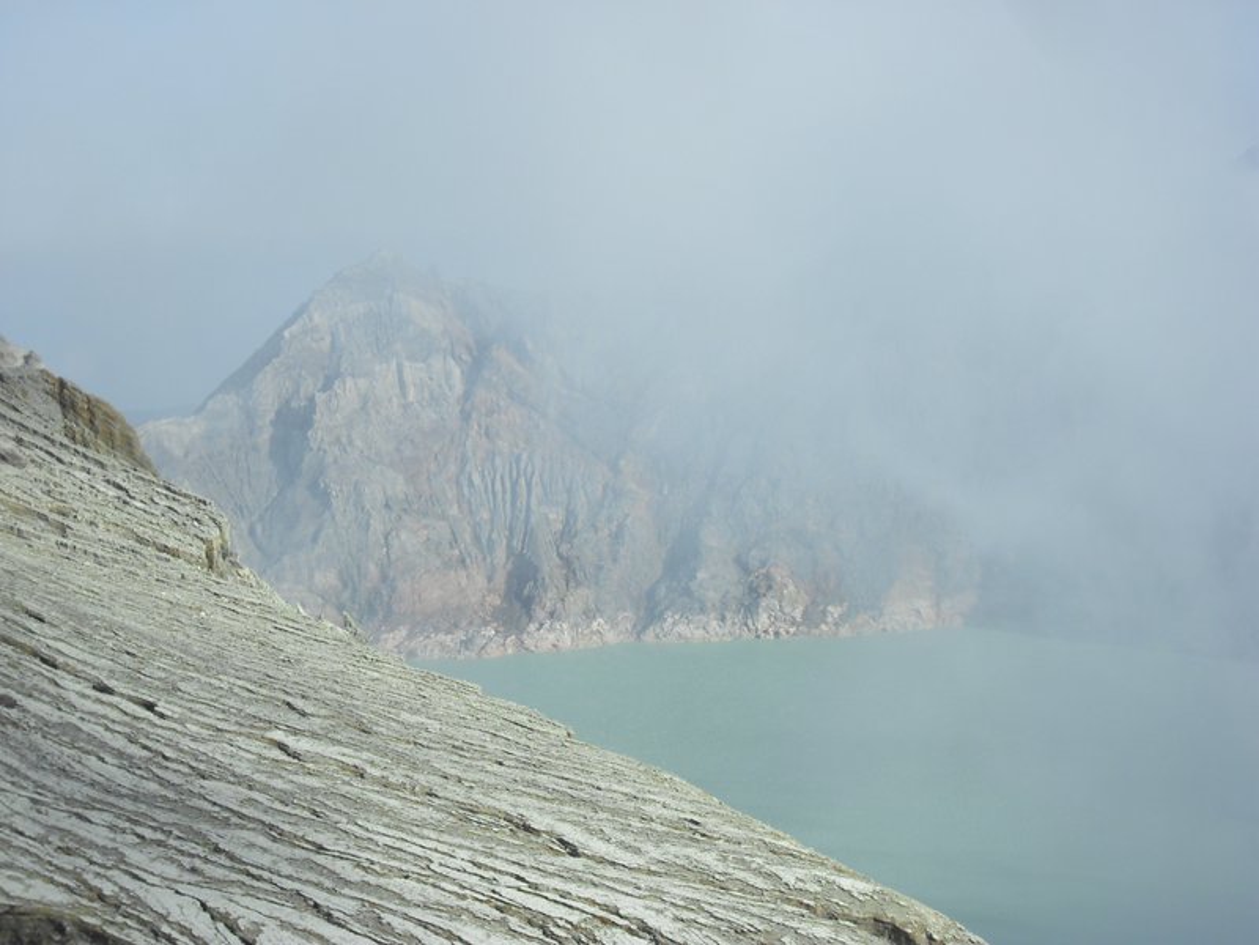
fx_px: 2837
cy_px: 472
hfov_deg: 25.0
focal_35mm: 78
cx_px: 630
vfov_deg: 18.9
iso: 100
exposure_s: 1/125
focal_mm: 12.8
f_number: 12
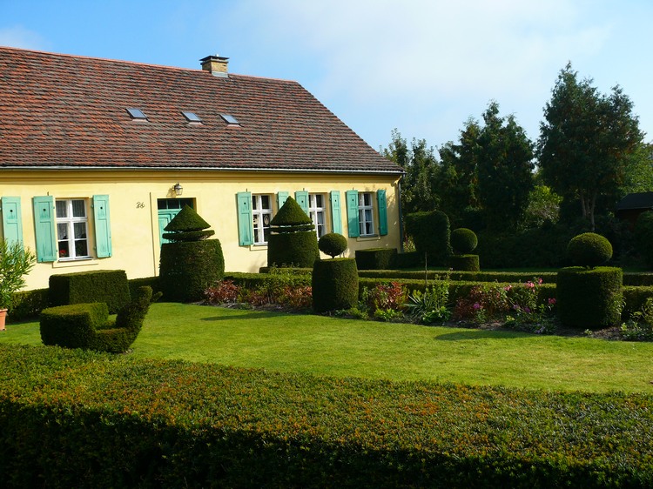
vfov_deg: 40.7
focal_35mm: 35
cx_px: 326
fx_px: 660
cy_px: 244
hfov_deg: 52.6
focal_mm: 7.4
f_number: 4
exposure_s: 1/200
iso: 100
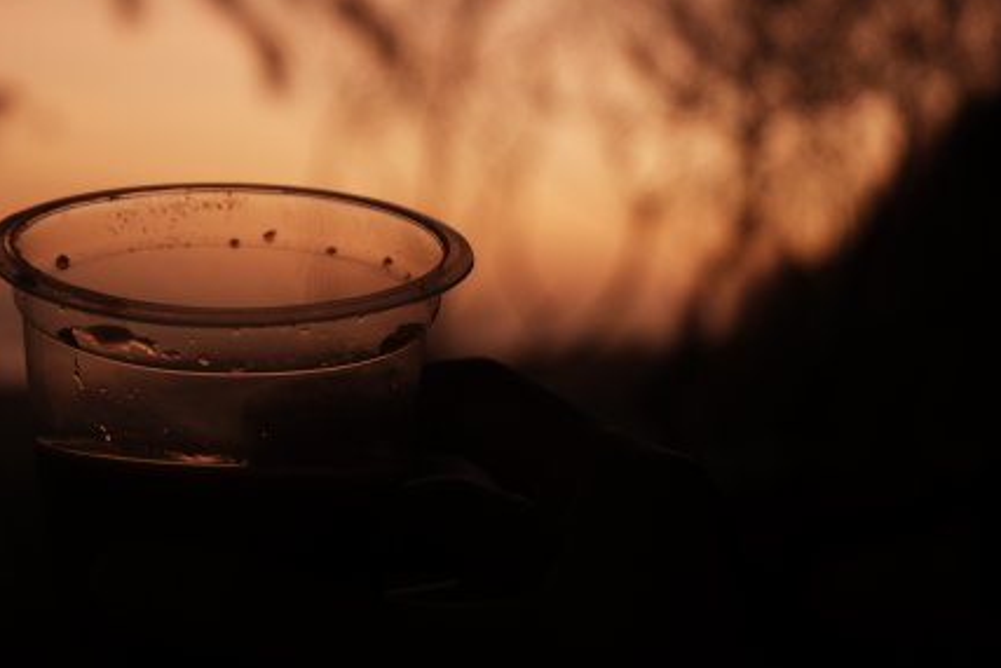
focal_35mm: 76
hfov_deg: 26.4
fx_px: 2114
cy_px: 225
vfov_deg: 17.9
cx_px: 300
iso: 500
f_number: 5
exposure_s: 1/170
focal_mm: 35.5
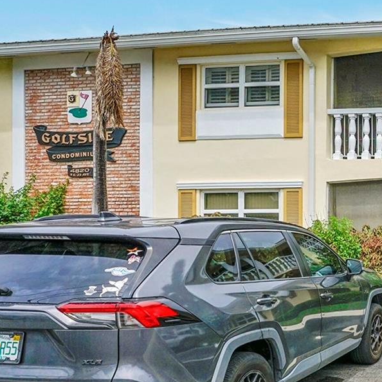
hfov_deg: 28.7
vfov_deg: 40.7
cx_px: 554
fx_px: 512
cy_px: 236
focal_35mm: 41
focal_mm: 14
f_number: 7.1
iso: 400
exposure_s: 1/1000
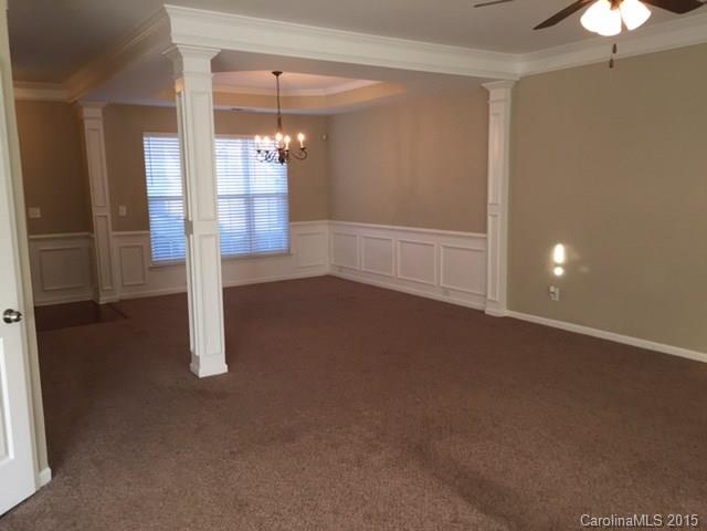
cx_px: 354
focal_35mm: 29
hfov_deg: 61.7
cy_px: 266
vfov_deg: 48.2
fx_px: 592
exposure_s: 1/30
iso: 40
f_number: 2.2
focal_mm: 4.15
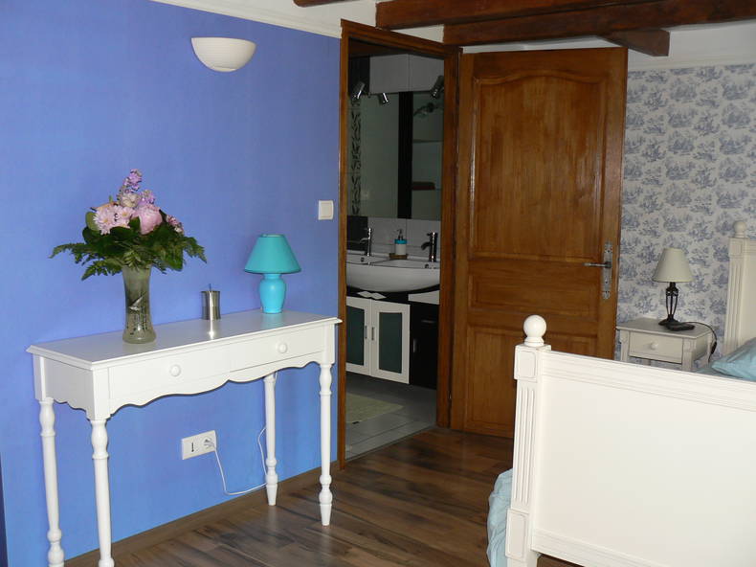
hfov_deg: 51.4
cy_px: 284
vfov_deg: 39.6
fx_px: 786
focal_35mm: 36
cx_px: 378
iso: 100
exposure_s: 1/30
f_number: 2.8
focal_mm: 6
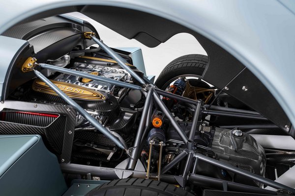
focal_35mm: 35
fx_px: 287
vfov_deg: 37.9
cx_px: 148
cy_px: 98
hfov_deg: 54.4
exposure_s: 1/1.67
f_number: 8
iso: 80
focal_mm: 35
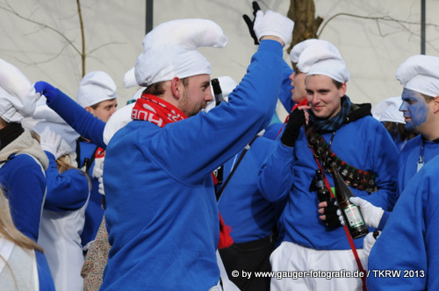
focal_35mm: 105
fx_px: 1279
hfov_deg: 19.5
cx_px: 220
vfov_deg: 13.0
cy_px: 146
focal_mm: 70
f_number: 9
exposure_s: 1/320
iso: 200
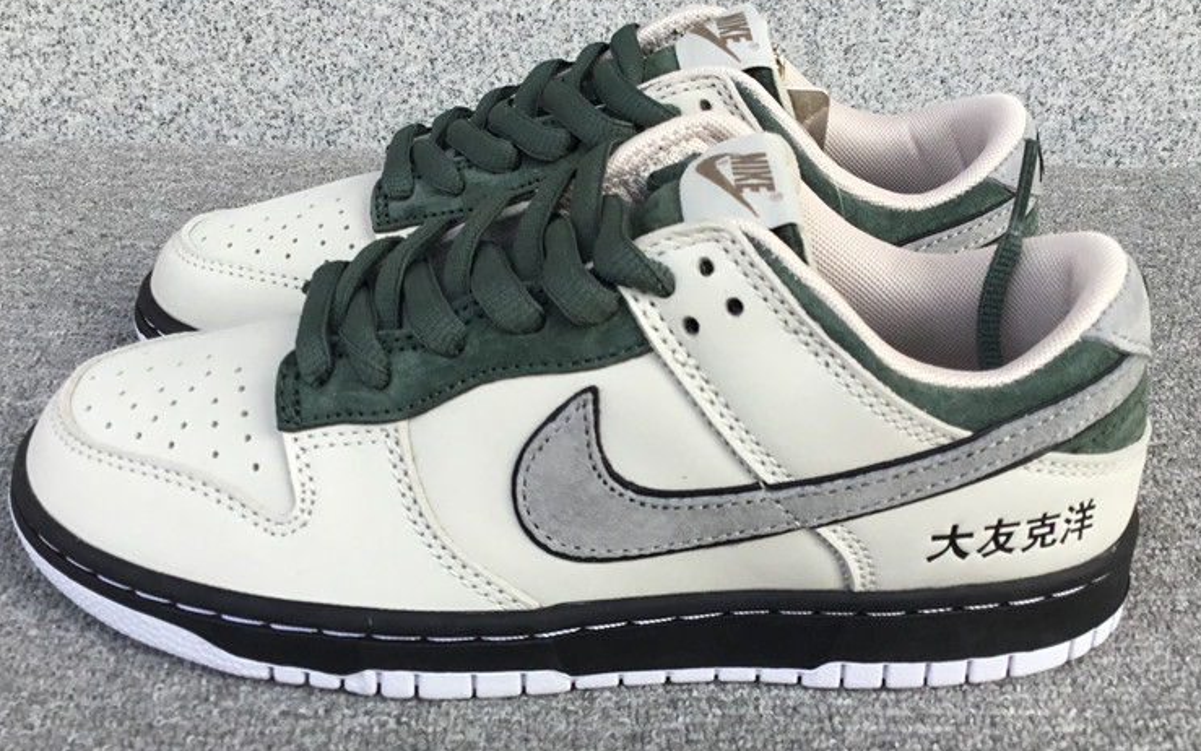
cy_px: 422
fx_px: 1309
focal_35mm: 40
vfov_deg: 32.0
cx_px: 626
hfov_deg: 49.3
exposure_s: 1/367
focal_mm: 3.3
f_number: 2.4
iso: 25
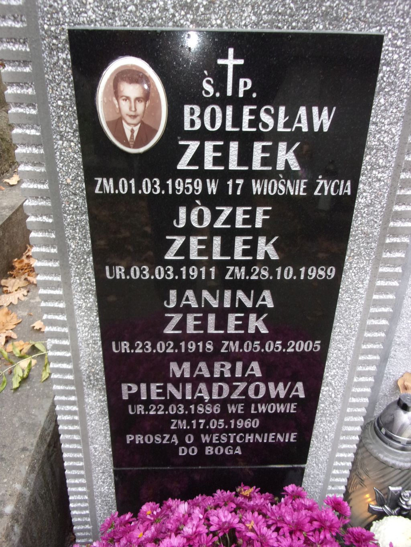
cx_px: 206
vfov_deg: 63.4
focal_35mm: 28
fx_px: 443
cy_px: 274
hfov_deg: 49.8
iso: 160
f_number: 3.9
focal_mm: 5.1
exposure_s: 1/34
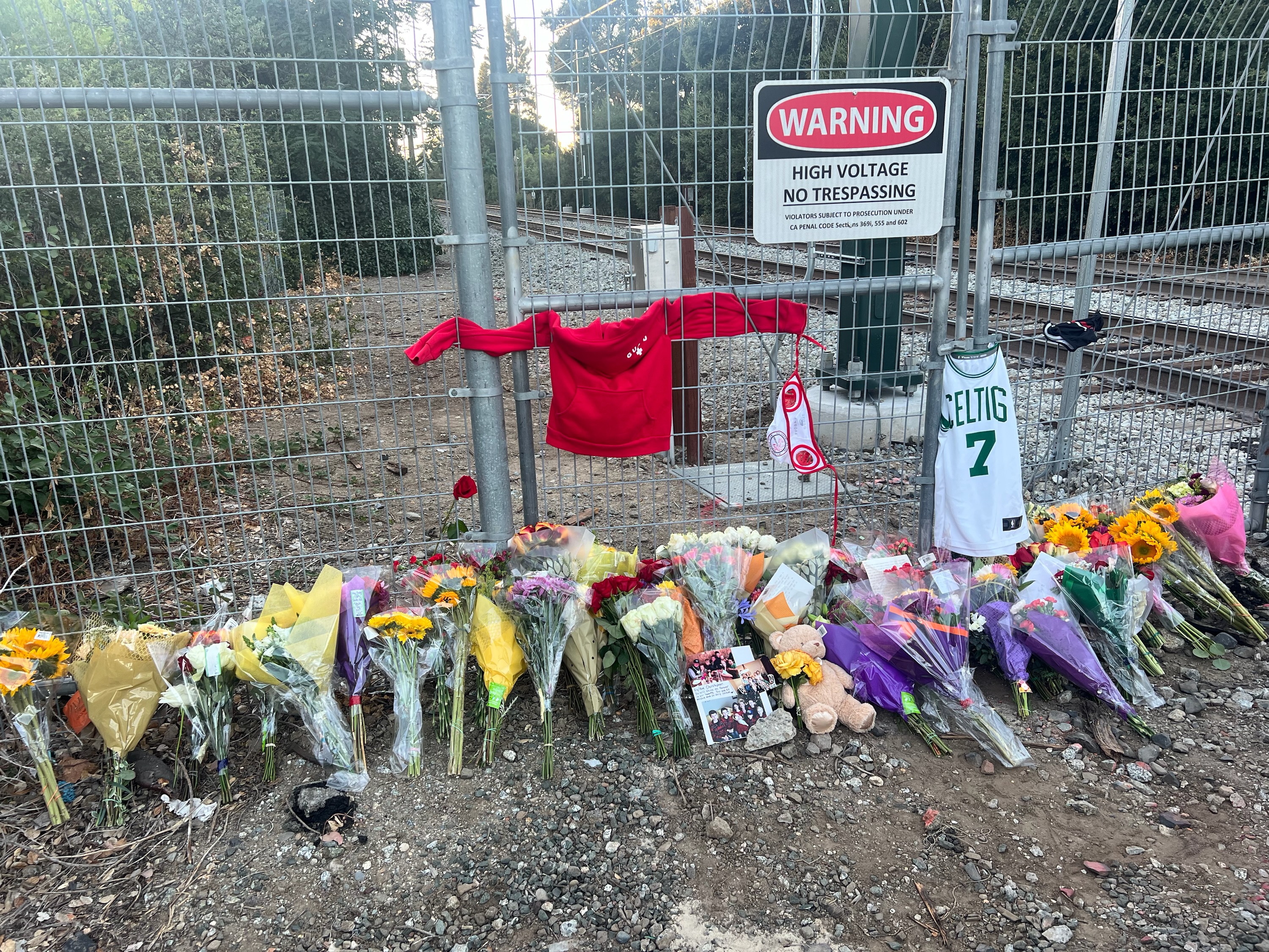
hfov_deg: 67.3
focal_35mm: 26
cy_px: 476
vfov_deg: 53.1
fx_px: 953
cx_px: 634
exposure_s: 1/121
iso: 64
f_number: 1.5
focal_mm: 5.7
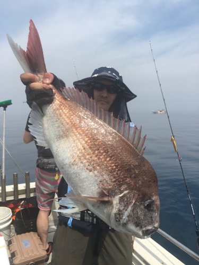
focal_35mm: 29
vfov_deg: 61.7
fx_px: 222
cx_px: 100
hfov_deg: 48.2
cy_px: 132
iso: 25
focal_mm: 4.15
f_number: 2.2
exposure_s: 1/2198
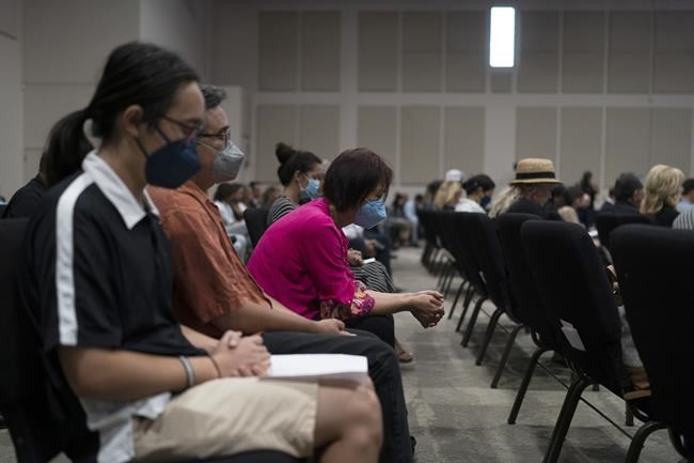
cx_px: 347
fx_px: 675
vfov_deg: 37.8
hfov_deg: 54.4
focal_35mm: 35
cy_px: 232
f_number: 1.4
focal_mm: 35
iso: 1250
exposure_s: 1/1000
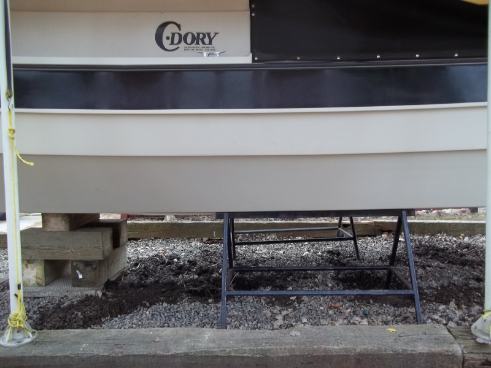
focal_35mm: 32
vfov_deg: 44.2
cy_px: 184
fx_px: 454
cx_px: 246
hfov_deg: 56.8
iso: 64
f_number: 2.9
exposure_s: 1/160
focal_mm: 5.7
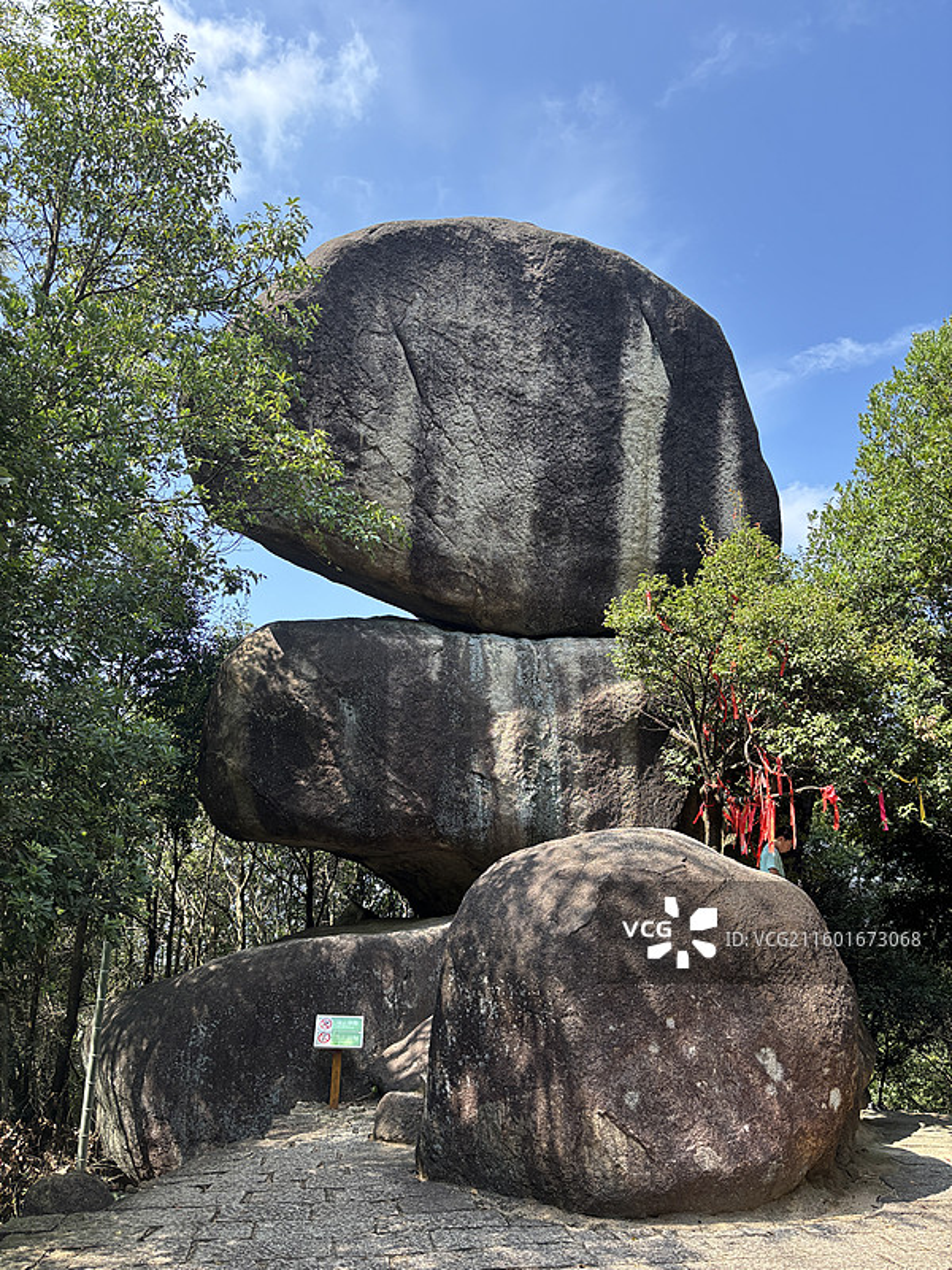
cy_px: 635
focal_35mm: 26
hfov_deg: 53.1
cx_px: 476
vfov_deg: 67.3
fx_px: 953
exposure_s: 1/763
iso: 50
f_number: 1.6
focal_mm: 5.96
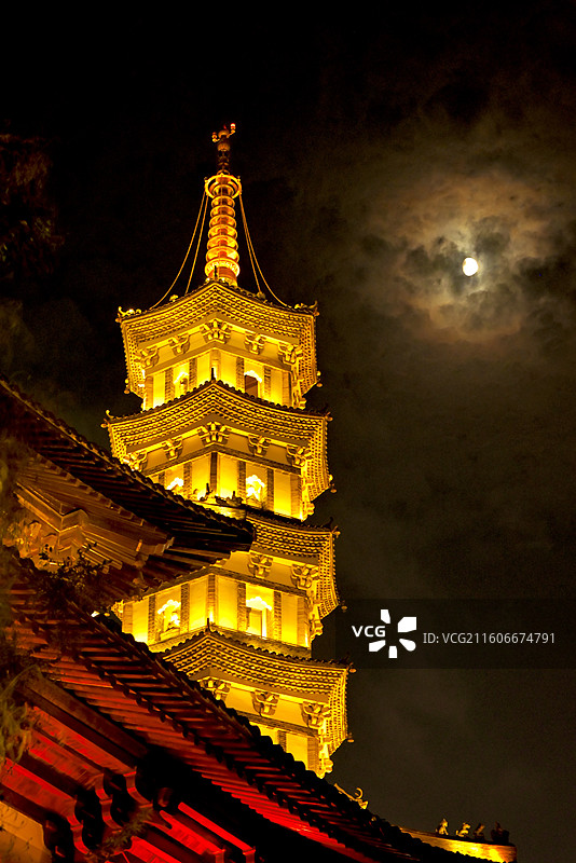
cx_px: 288
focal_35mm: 64
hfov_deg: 21.3
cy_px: 432
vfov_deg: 31.4
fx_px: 1535
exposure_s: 1.6
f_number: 10
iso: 800
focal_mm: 64
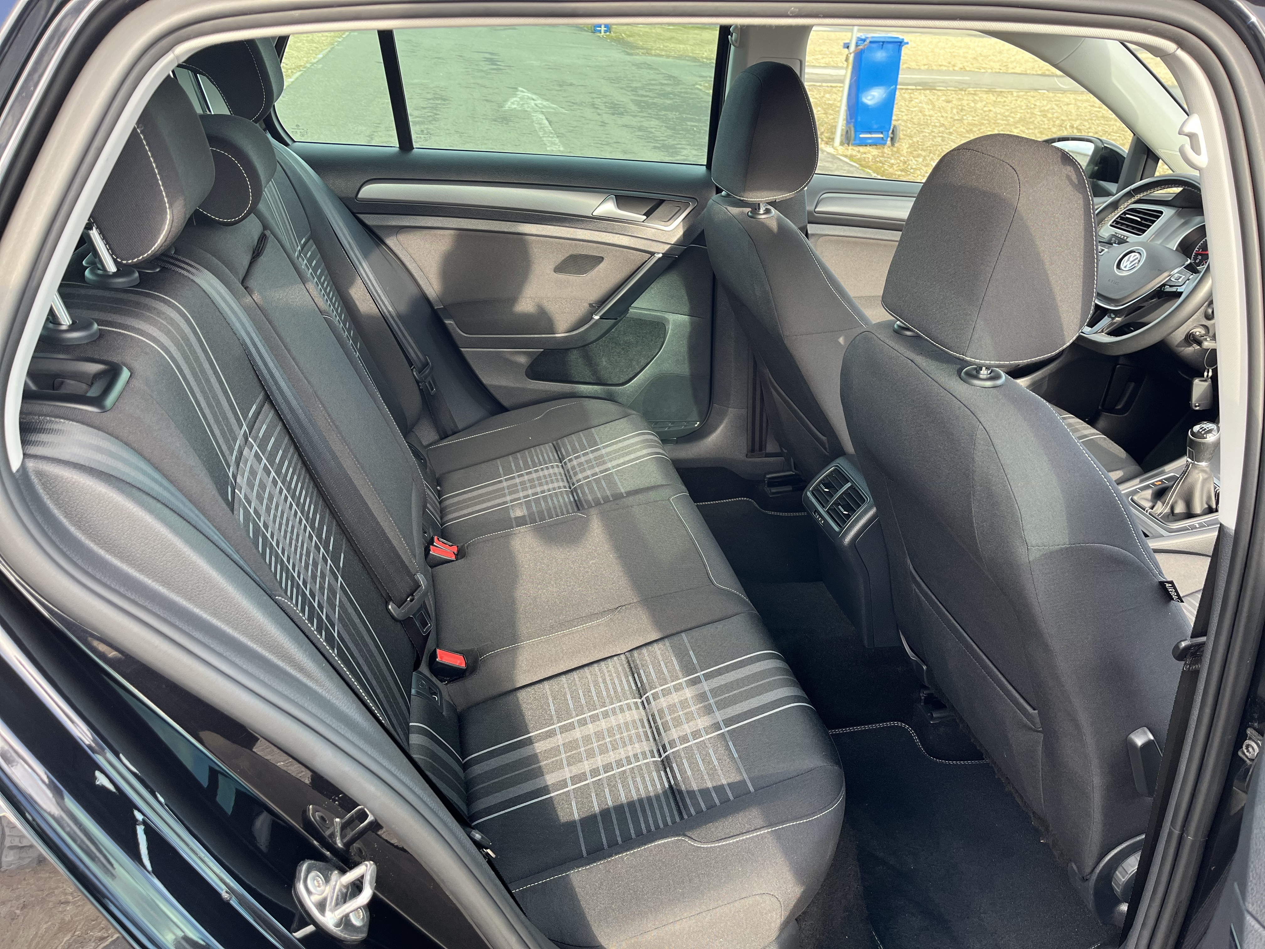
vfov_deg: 53.1
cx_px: 632
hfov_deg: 67.3
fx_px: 950
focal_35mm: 26
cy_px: 474
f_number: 1.6
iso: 80
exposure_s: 1/122
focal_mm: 5.1
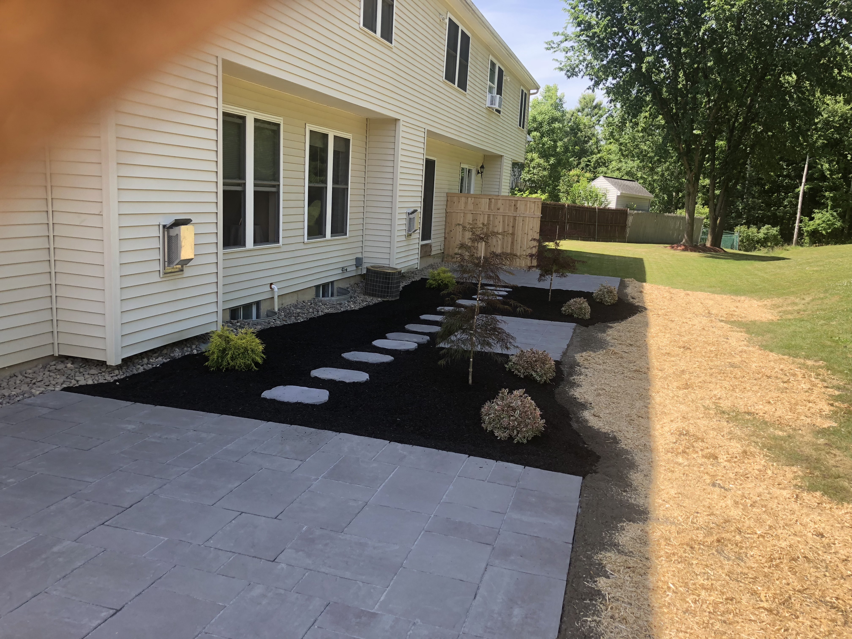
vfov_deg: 49.7
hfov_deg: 63.4
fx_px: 689
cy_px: 320
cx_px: 426
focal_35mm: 28
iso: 20
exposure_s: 1/437
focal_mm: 3.99
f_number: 1.8
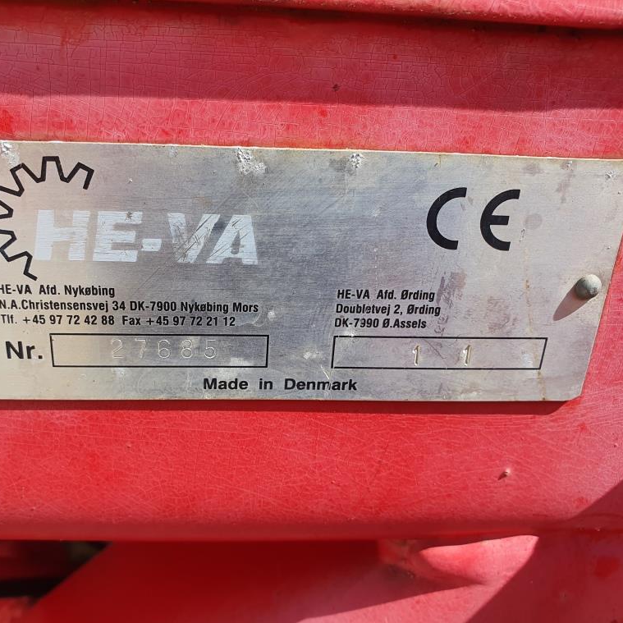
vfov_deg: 52.5
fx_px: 631
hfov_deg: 52.4
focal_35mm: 31
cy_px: 314
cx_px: 270
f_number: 2.4
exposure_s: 1/946
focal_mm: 4.32
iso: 50
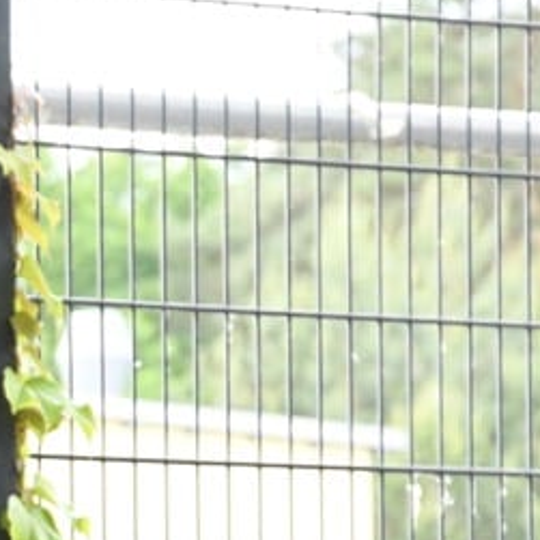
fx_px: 4748
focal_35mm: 269
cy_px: 834
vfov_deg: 6.4
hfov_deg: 6.2
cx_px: -785
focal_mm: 62
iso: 2000
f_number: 4.5
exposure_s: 1/800
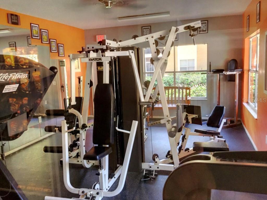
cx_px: 134
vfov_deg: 45.4
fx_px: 239
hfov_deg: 58.4
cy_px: 100
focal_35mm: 31
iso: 100
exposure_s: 1/30
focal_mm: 3.3
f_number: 2.4
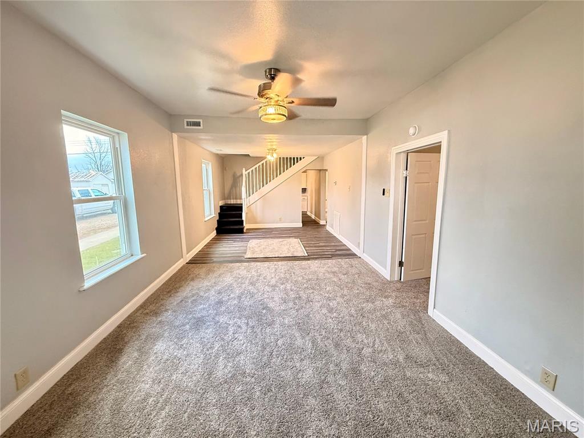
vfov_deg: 85.7
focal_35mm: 14
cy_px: 219
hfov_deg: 102.1
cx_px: 292
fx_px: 236
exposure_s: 1/120
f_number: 2.2
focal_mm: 2.22
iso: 500
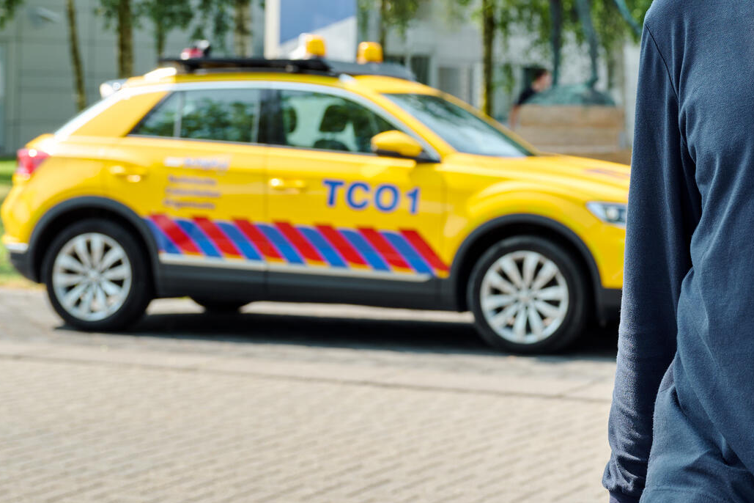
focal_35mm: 92
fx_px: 1927
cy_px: 62
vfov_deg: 14.7
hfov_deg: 21.7
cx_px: 651
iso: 64
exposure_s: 1/200
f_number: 4
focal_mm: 37
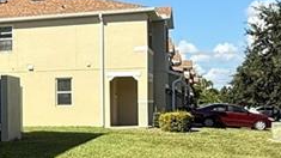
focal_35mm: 78
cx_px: -56
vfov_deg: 15.5
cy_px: 93
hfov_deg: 24.6
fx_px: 581
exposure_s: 1/1572
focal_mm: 2.22
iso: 50
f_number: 2.2
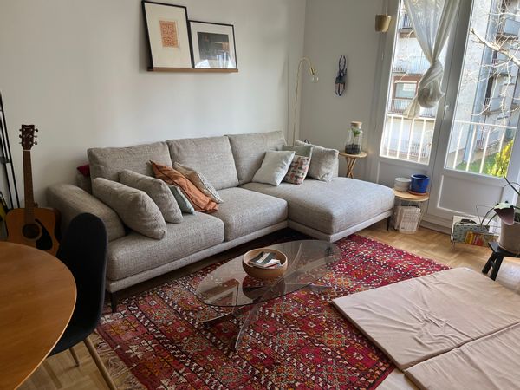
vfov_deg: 53.1
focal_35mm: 26
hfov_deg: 67.3
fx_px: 391
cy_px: 195
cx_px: 260
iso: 80
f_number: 1.6
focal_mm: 5.1
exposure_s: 1/121
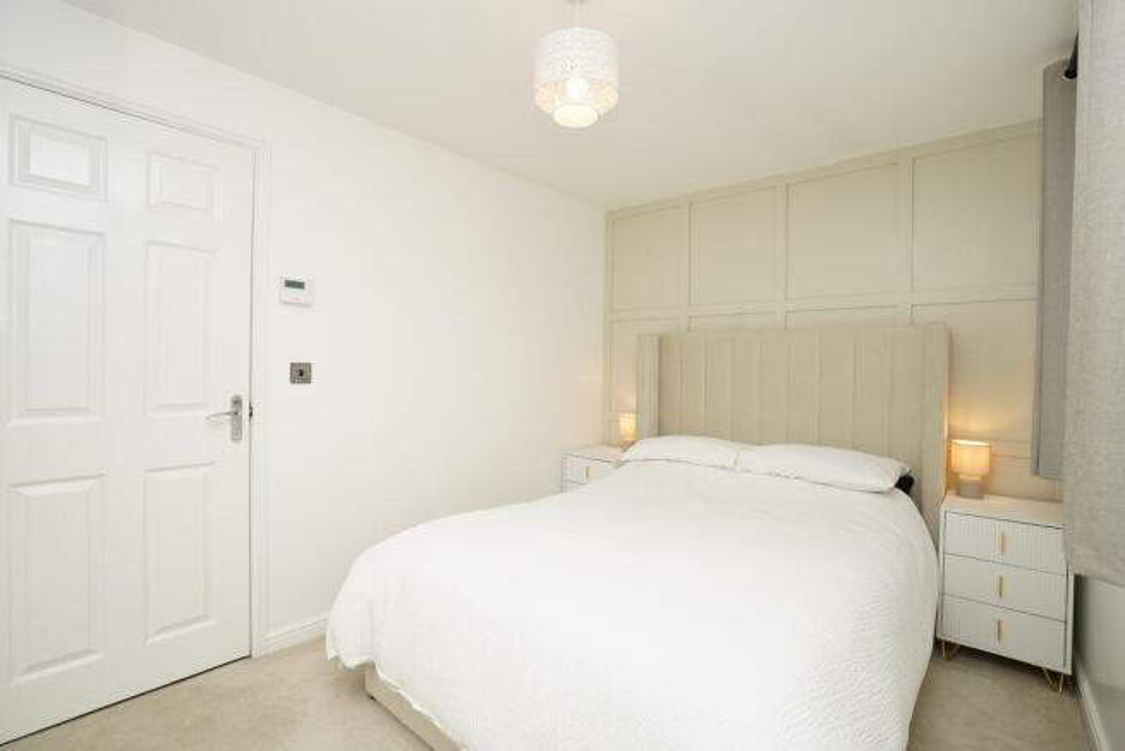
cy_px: 376
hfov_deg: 96.7
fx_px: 500
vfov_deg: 73.8
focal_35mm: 16
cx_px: 562
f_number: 8
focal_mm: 16
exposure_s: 1/80
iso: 400
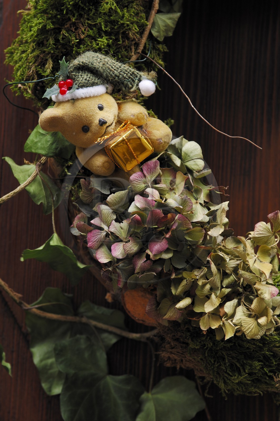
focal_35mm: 105
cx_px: 140
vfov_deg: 19.5
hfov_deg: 13.0
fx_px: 1229
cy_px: 210
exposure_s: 1/2.5
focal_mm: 70
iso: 100
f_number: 6.3
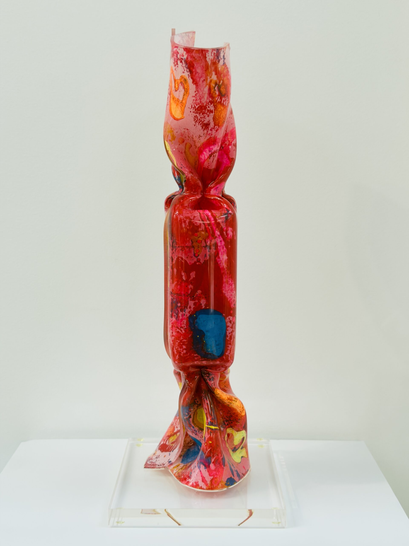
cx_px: 204
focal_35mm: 48
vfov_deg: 39.7
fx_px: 756
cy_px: 273
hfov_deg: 30.3
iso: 50
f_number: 1.78
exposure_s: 1/208
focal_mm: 6.76
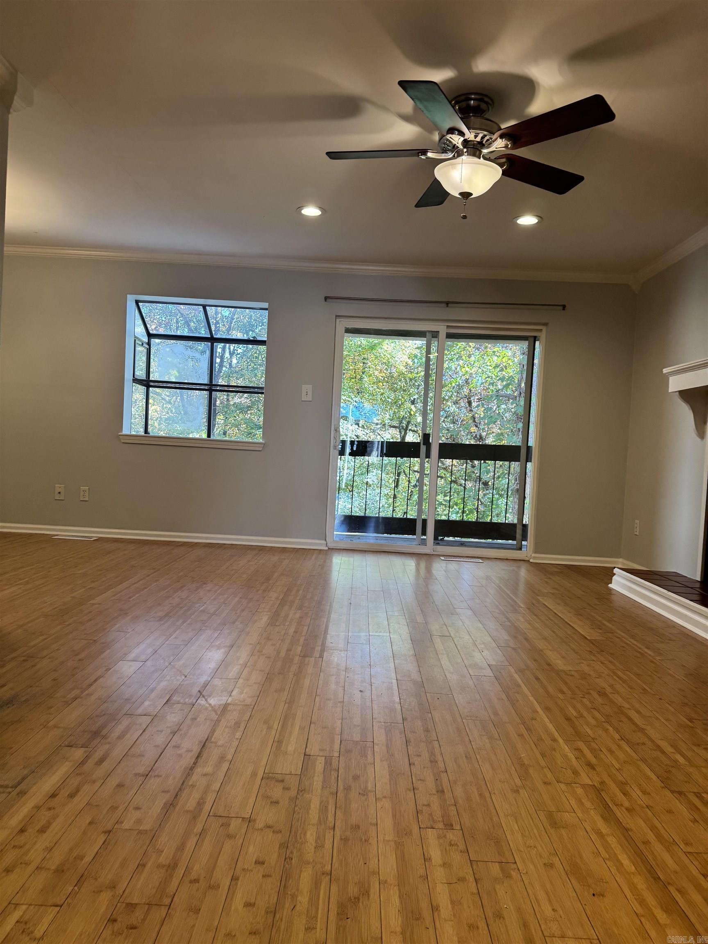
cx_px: 354
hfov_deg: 56.8
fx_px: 654
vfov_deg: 71.6
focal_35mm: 24
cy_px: 472
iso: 125
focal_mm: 6.76
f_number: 1.78
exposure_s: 1/120
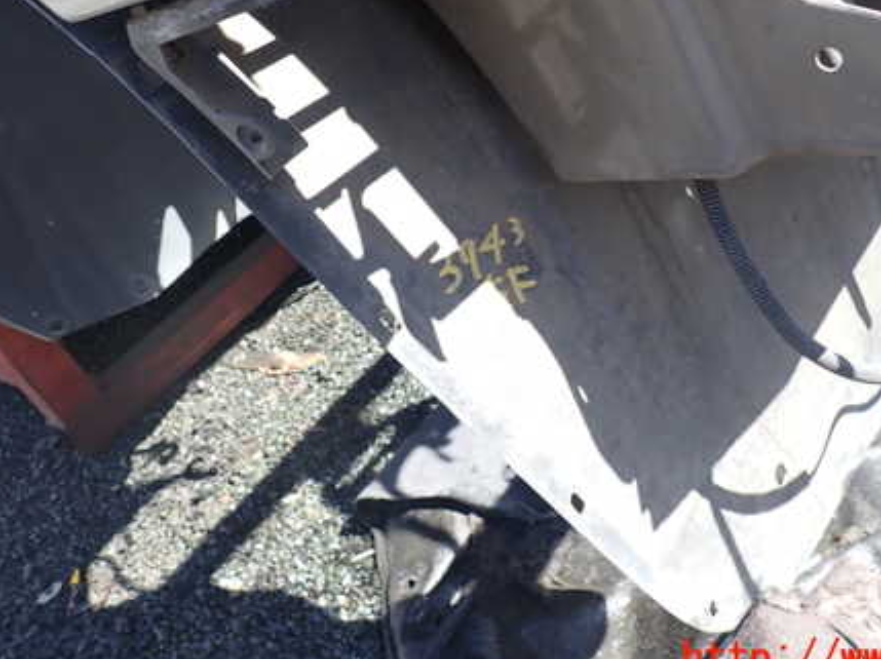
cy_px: 224
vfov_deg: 40.2
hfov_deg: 52.3
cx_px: 530
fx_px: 890
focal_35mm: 35
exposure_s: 1/200
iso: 100
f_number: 2.8
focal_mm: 4.5
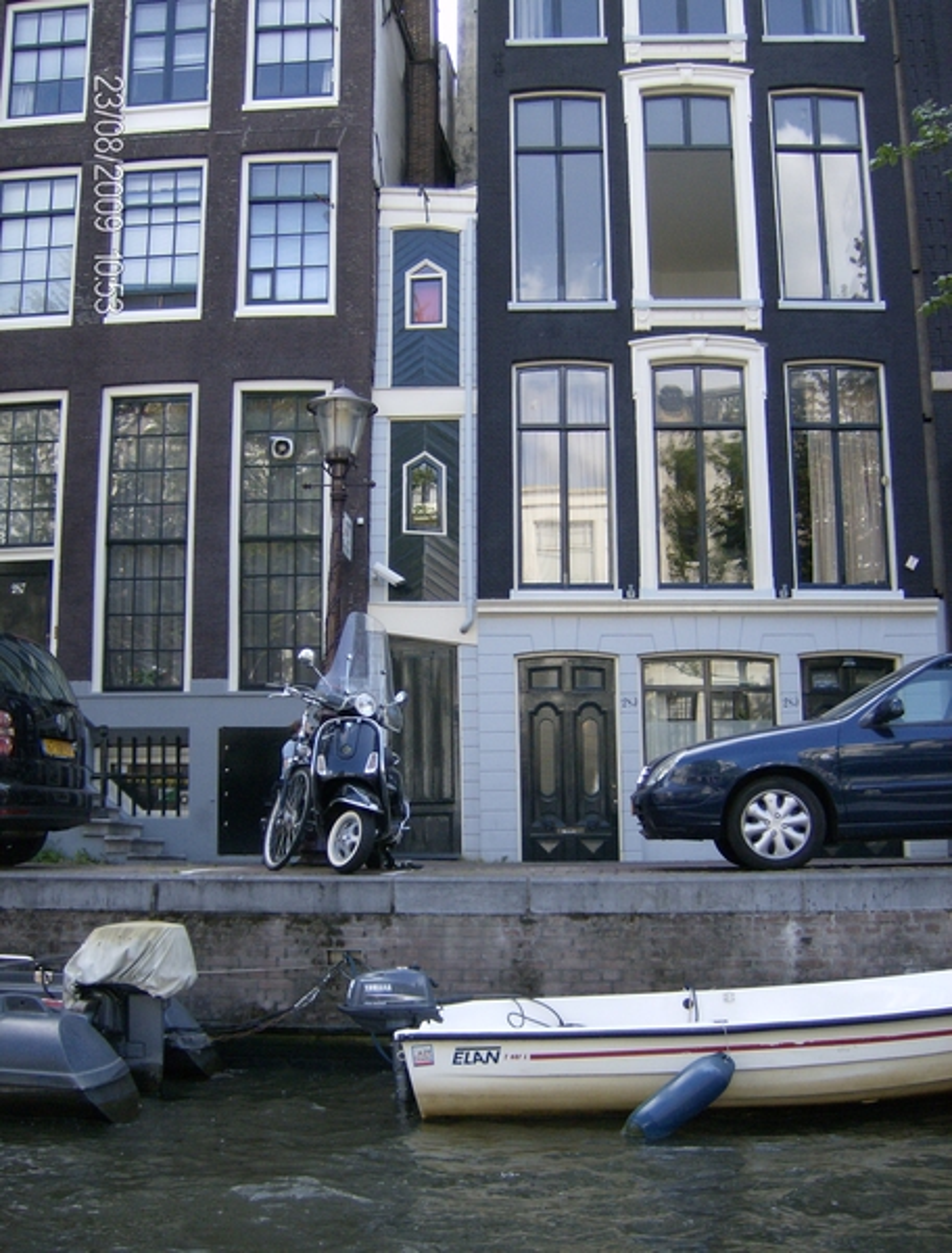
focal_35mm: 36
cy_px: 626
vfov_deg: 51.1
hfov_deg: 40.0
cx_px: 476
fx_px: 1309
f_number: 2.8
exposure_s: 1/270
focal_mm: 6
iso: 100
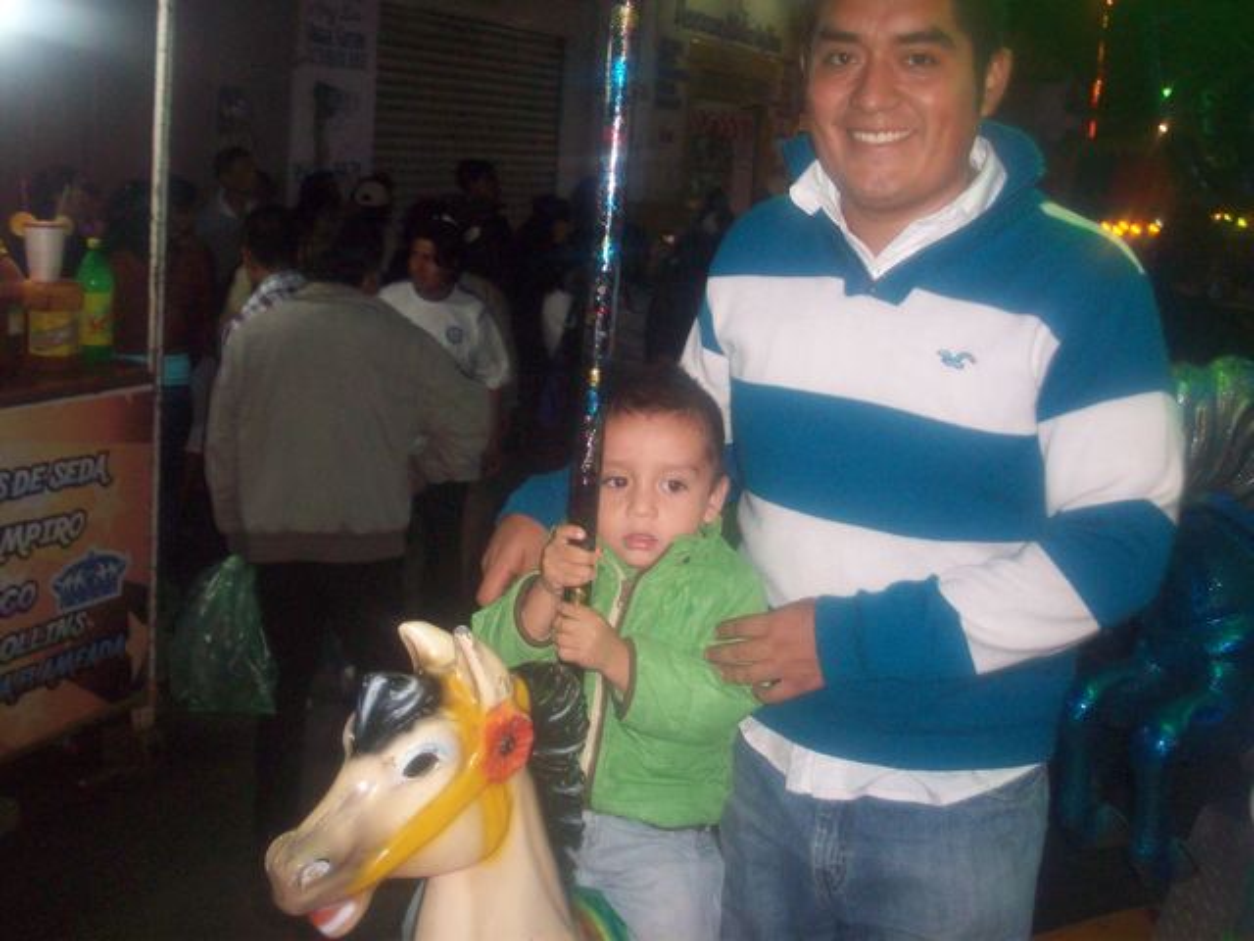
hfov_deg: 50.1
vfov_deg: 38.7
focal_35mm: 37
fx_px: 1340
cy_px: 470
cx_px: 627
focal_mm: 6.2
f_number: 2.8
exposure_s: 1/45
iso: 160
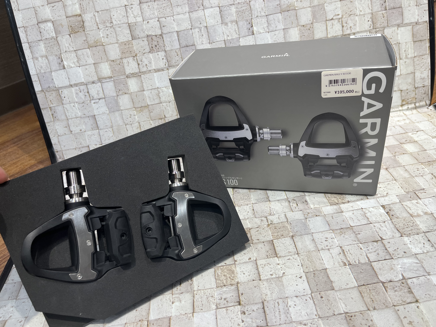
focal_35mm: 26
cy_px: 164
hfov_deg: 67.3
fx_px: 327
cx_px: 218
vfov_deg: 53.1
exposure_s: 1/120
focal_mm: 5.1
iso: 50
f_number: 1.6
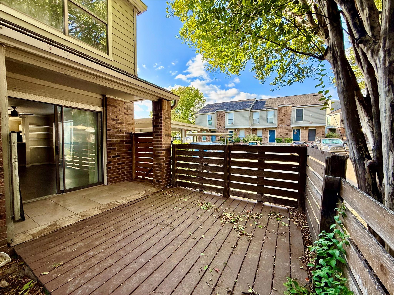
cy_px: 148
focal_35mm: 14
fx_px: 159
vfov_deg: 85.7
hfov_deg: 102.1
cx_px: 197
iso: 50
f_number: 2.2
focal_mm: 2.22
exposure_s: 1/151
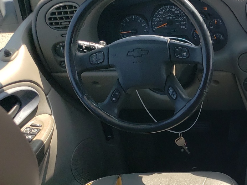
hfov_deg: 29.4
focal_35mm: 60
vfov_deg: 23.6
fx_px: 428
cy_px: 175
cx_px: 264
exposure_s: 1/625
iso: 50
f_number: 1.5
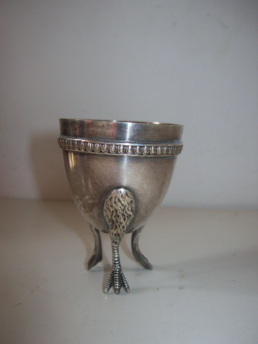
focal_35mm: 37
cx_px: 131
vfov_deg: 50.1
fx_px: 368
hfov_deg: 38.7
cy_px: 172
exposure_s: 1/64
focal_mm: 6
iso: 80
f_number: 2.7
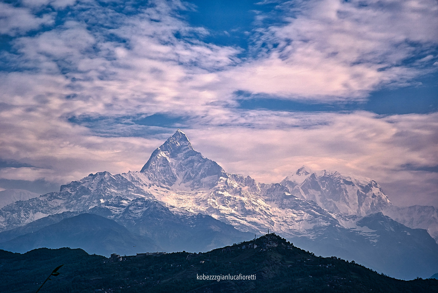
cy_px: 146
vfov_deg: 13.1
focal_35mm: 105
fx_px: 1278
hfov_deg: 19.4
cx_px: 219
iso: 100
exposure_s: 1/2000
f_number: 4
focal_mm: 105
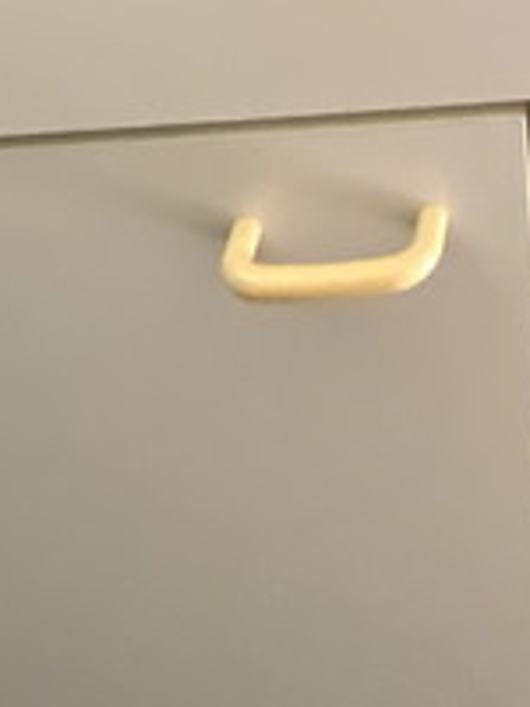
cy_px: -608
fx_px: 1062
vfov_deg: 21.3
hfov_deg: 25.8
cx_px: 590
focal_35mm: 52
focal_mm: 1.54
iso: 250
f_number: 2.4
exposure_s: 1/107
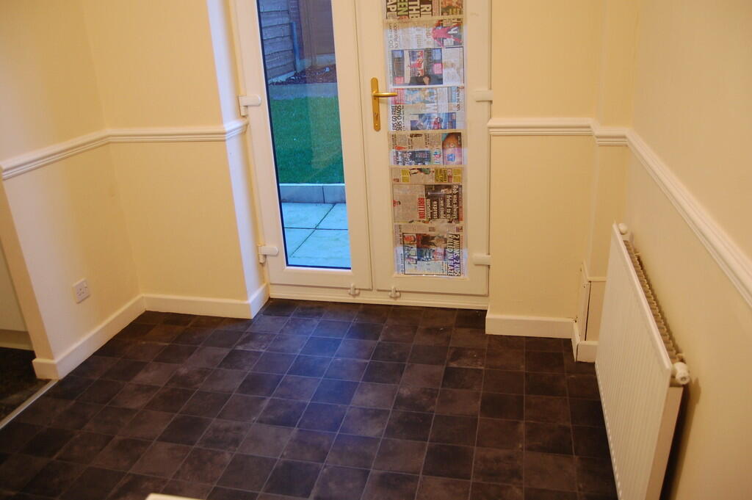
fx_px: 564
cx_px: 376
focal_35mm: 27
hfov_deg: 67.4
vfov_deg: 47.9
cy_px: 250
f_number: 3.5
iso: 800
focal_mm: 18
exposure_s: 1/25
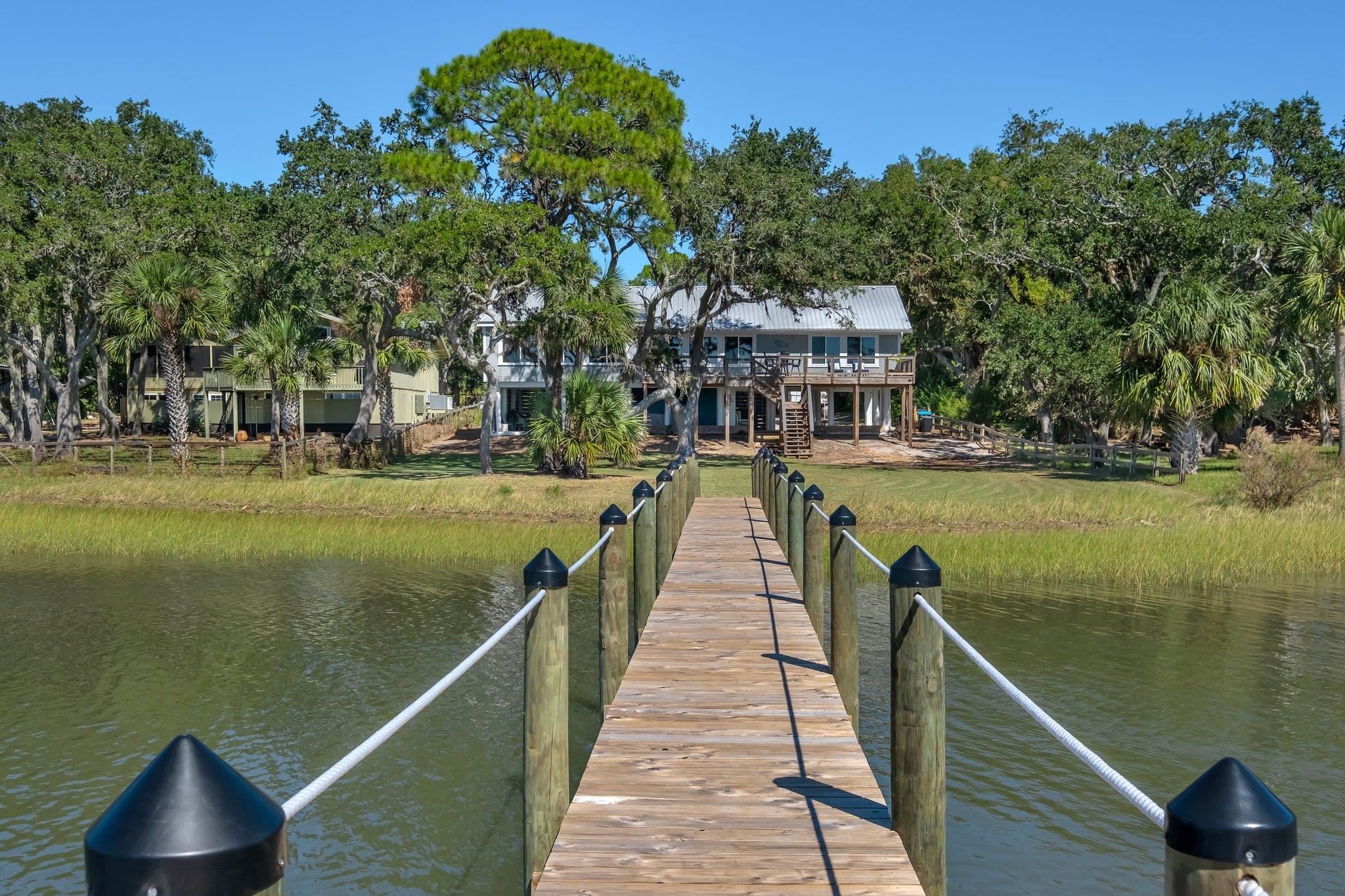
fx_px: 1345
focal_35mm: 36
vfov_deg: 36.9
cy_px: 448
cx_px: 672
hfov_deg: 53.1
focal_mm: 24
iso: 400
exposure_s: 1/2200
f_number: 8
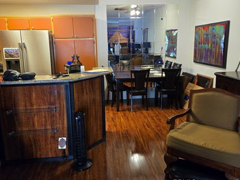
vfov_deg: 49.5
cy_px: 77
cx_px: 119
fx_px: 194
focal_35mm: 28
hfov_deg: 63.5
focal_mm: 5.4
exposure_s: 1/120
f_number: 1.8
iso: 500
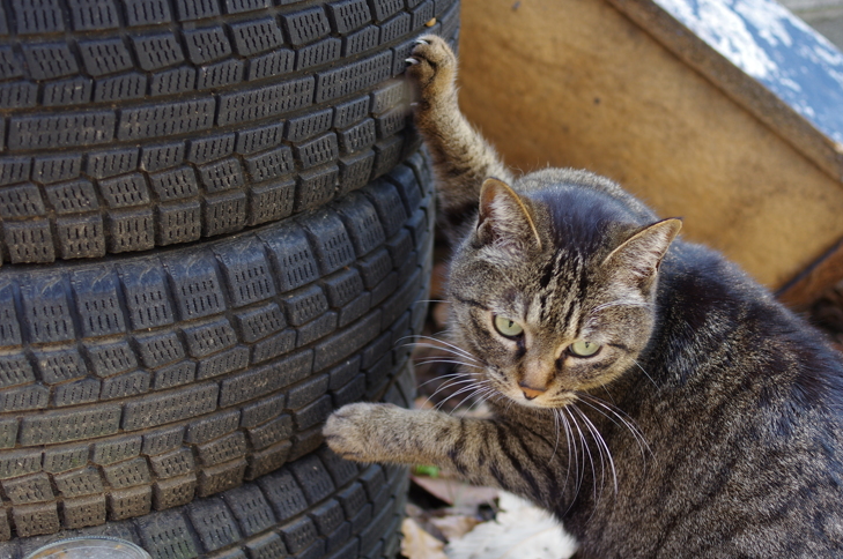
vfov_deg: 18.6
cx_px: 468
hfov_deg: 27.7
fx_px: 1707
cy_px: 282
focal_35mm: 73
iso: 100
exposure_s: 1/125
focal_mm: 35
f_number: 2.8
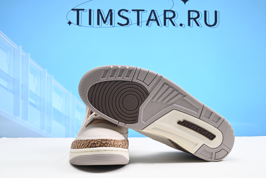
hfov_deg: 44.5
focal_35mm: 44
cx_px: 133
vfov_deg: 30.5
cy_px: 89
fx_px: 325
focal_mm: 44
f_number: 16
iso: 100
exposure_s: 1/2
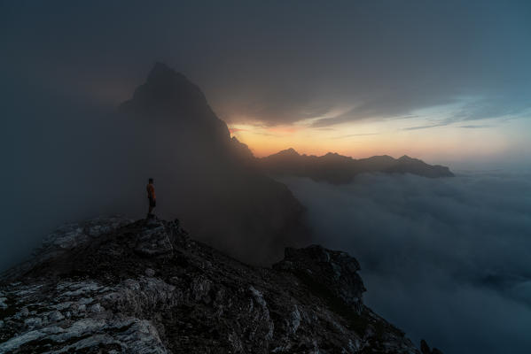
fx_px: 236
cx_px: 266
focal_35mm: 16
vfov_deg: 73.8
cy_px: 177
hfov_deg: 96.7
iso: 125
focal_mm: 16
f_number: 7.1
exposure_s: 1/6
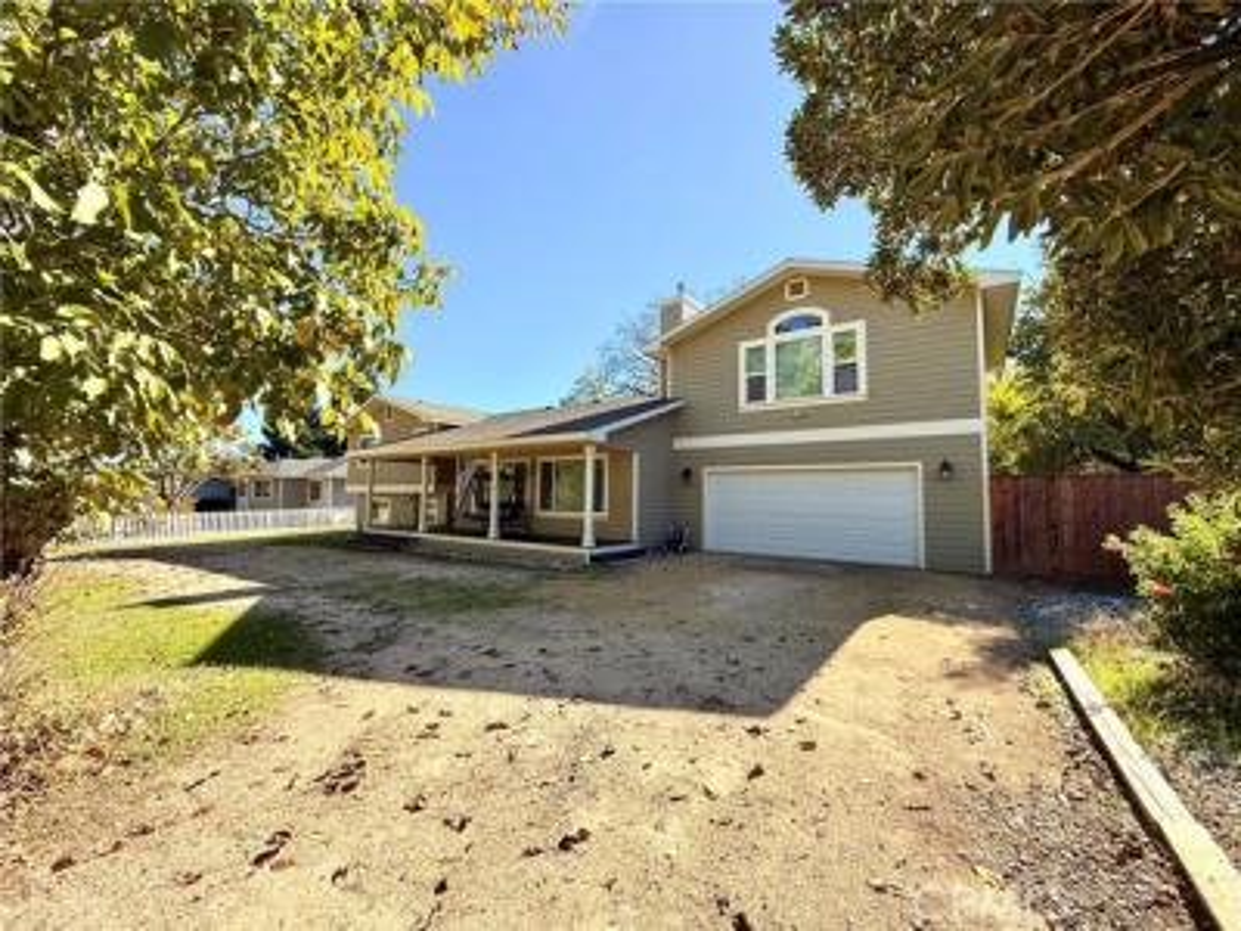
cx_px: 620
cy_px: 466
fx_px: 502
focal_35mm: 14
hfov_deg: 102.1
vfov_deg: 85.7
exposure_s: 1/779
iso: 50
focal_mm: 2.22
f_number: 2.2
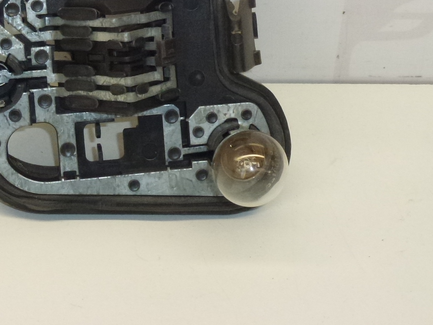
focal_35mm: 124
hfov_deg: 15.8
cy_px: 1
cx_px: 91
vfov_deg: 11.8
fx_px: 1552
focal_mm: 10.9
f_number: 4.5
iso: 400
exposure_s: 1/160
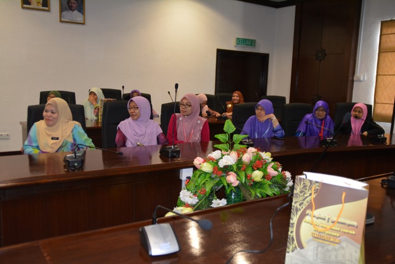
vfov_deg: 40.0
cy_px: 132
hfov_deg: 57.2
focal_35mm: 33
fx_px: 362
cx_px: 198
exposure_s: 1/60
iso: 1000
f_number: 3.5
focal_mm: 22
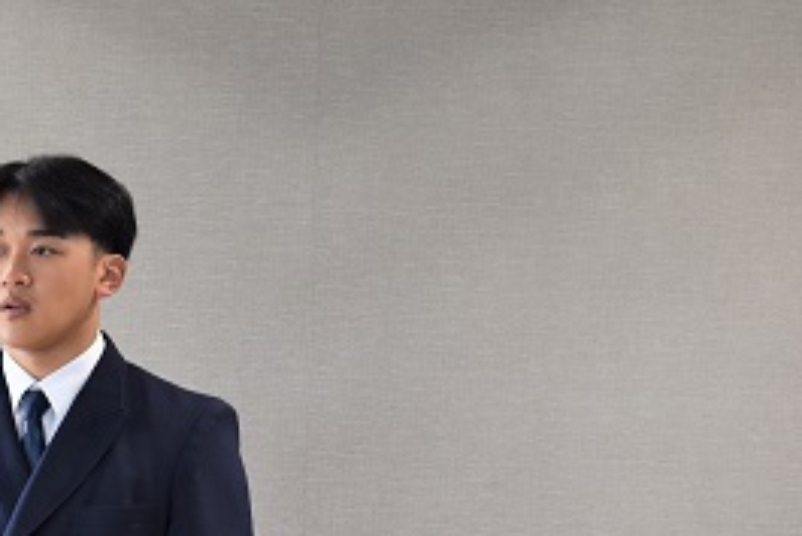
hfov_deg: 5.0
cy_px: 342
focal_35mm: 412
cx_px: 33
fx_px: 9183
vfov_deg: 3.3
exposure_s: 1/80
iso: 400
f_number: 4.8
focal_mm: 135
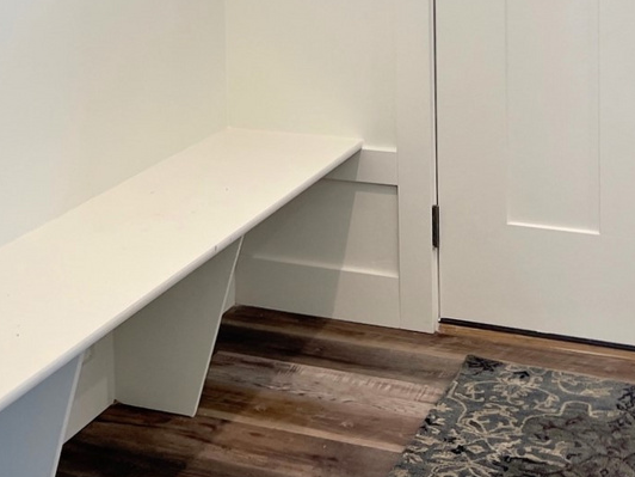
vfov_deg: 18.5
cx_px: 131
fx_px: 1376
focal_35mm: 75
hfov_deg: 25.6
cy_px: -111
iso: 100
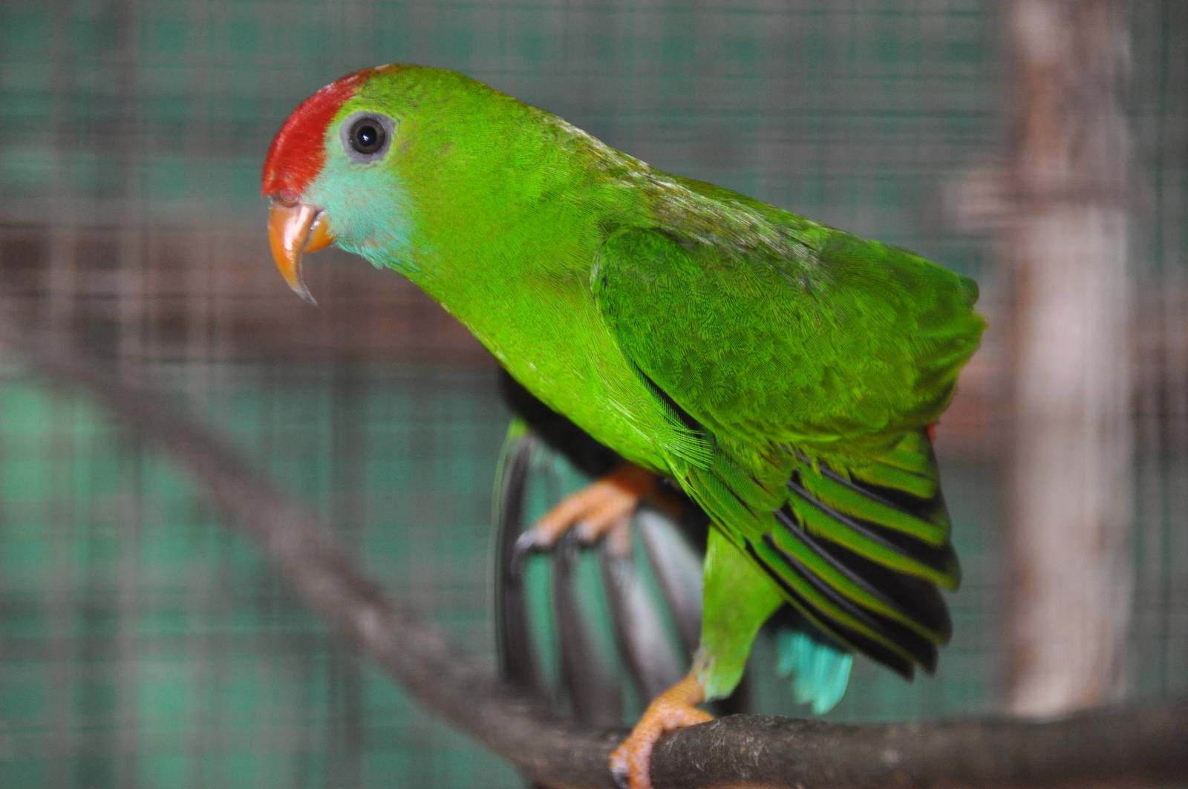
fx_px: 9394
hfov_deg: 7.2
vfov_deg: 4.8
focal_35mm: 285
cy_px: 394
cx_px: 594
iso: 1250
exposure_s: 1/60
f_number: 5.6
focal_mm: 190
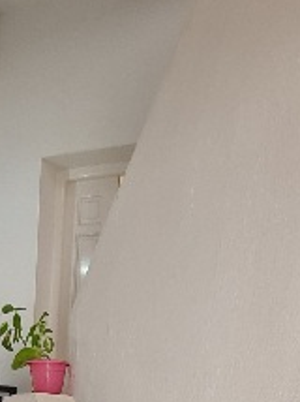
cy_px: 554
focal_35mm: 49
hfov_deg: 29.1
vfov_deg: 29.3
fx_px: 567
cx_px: 71
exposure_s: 1/50
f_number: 2.2
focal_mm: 2.2
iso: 100
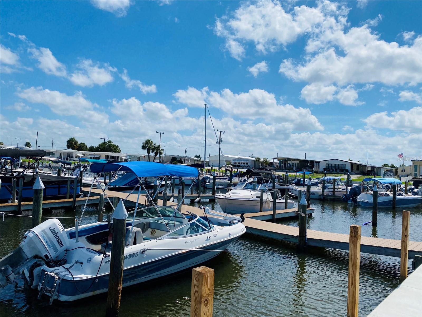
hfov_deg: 67.3
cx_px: 211
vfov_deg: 53.1
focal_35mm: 26
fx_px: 317
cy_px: 158
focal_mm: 4.25
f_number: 1.8
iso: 32
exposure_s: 1/6410
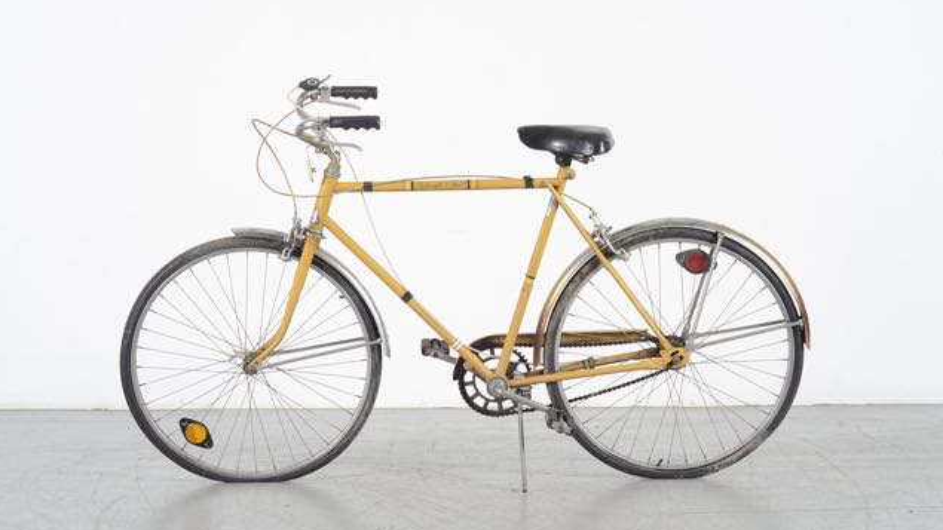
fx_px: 1975
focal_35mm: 79
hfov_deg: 26.9
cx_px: 471
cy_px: 284
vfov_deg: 15.3
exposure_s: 1/125
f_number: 5.6
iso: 100
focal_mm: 50
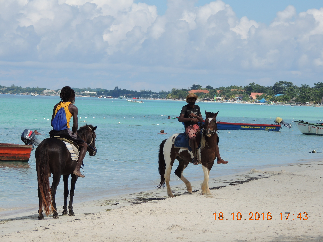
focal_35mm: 185
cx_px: 162
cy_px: 121
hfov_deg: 10.7
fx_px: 1726
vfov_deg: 8.0
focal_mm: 33
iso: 100
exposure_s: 1/800
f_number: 4.6
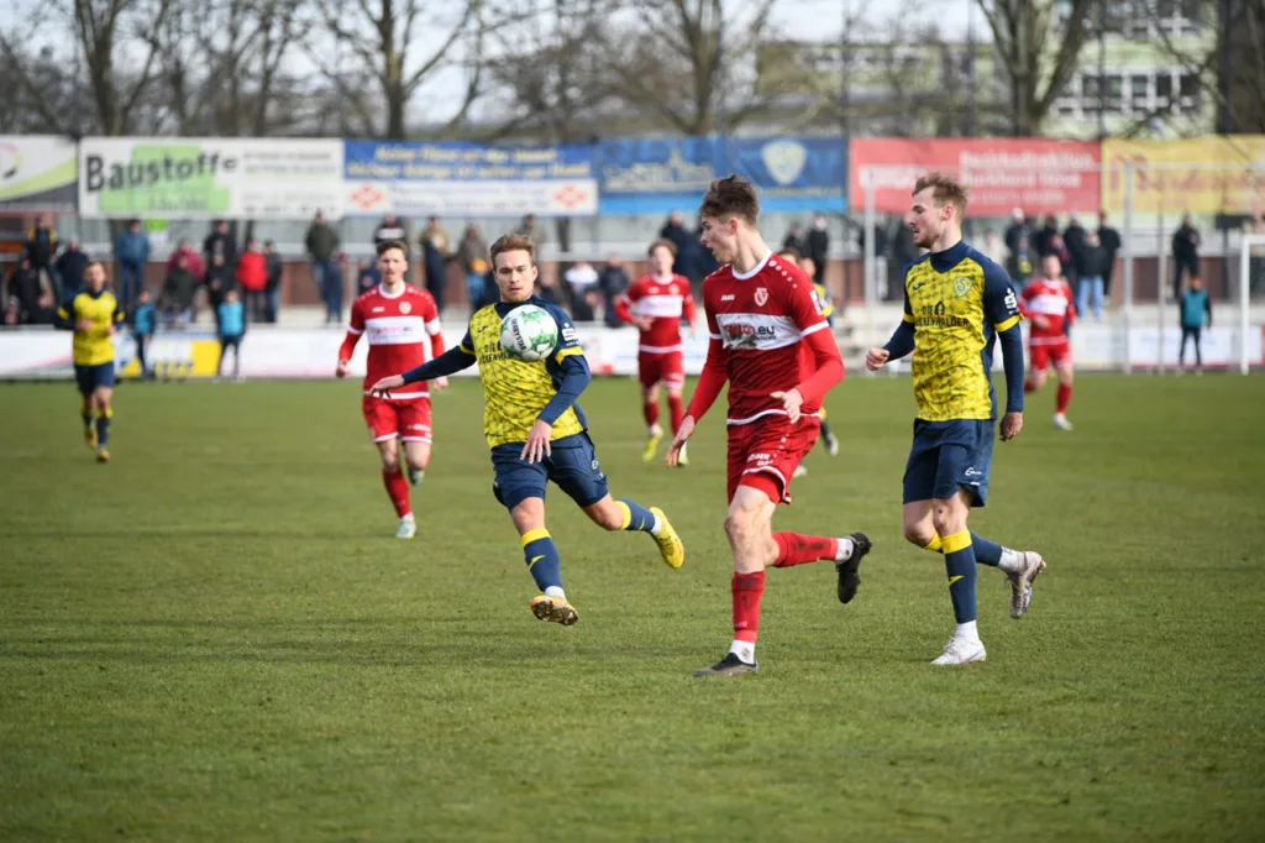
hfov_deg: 12.8
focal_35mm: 160
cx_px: 632
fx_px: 5620
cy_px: 422
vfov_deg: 8.6
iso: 560
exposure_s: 1/2500
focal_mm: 160
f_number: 2.8
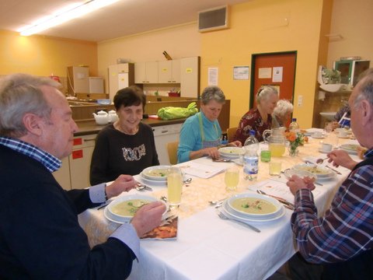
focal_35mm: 24
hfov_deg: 71.6
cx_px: 186
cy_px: 140
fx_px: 259
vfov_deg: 56.8
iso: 400
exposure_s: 1/60
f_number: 3.2
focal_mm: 4.3
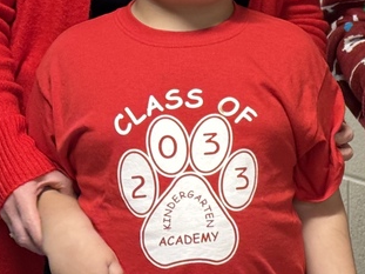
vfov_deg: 9.4
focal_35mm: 158
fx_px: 1665
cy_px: 51
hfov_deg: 12.1
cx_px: 473
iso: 250
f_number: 1.78
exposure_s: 1/40
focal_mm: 6.76
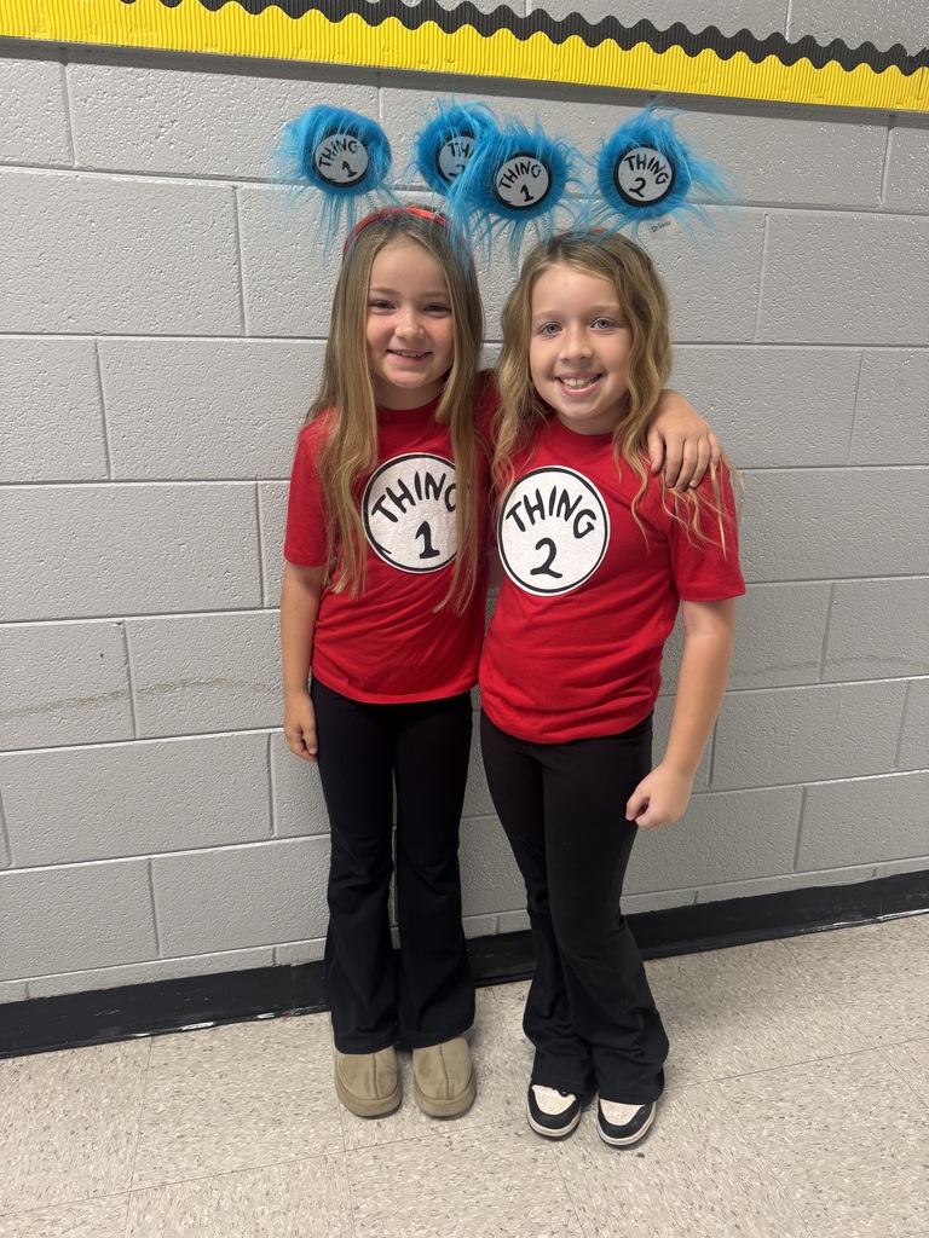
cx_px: 464
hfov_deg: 56.8
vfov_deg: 71.6
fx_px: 859
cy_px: 619
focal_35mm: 24
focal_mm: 6.76
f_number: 1.78
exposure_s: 1/60
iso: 160
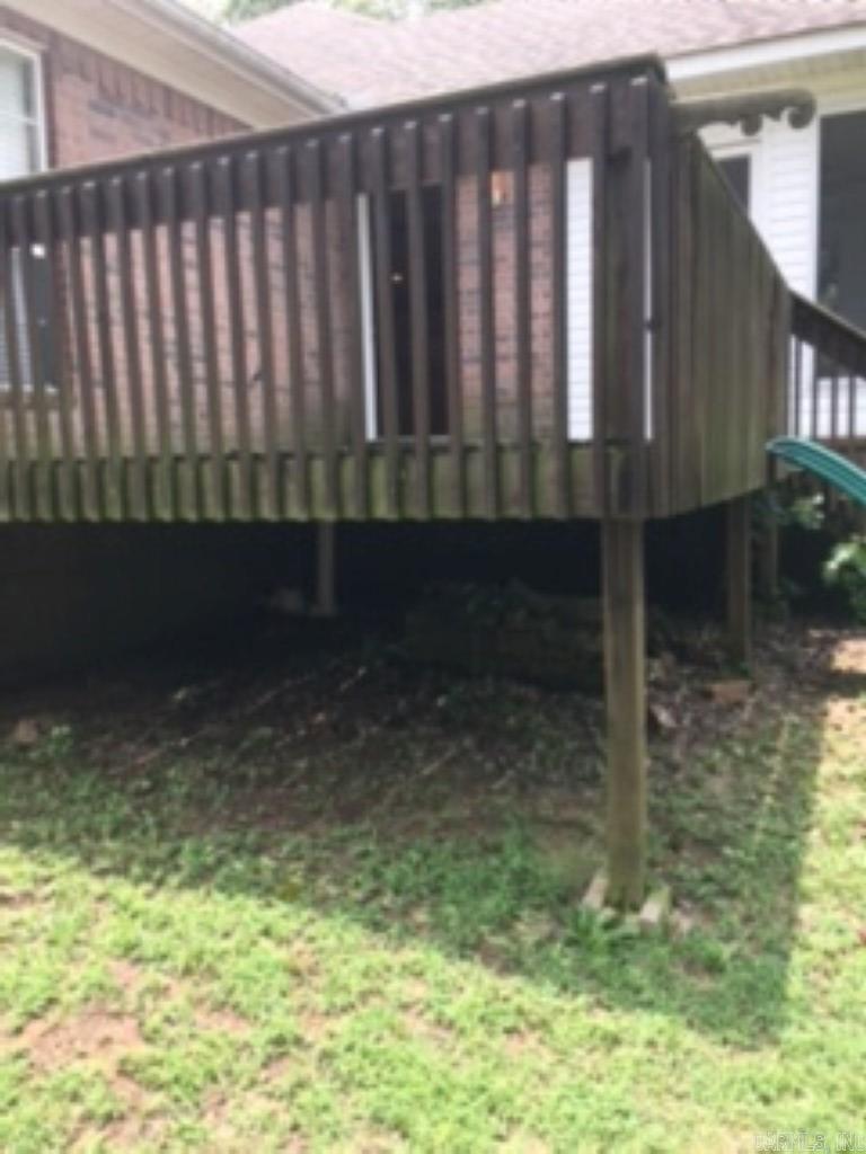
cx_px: 433
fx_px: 967
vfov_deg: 61.7
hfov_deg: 48.2
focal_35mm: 29
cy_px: 577
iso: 25
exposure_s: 1/444
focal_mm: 4.15
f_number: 2.2
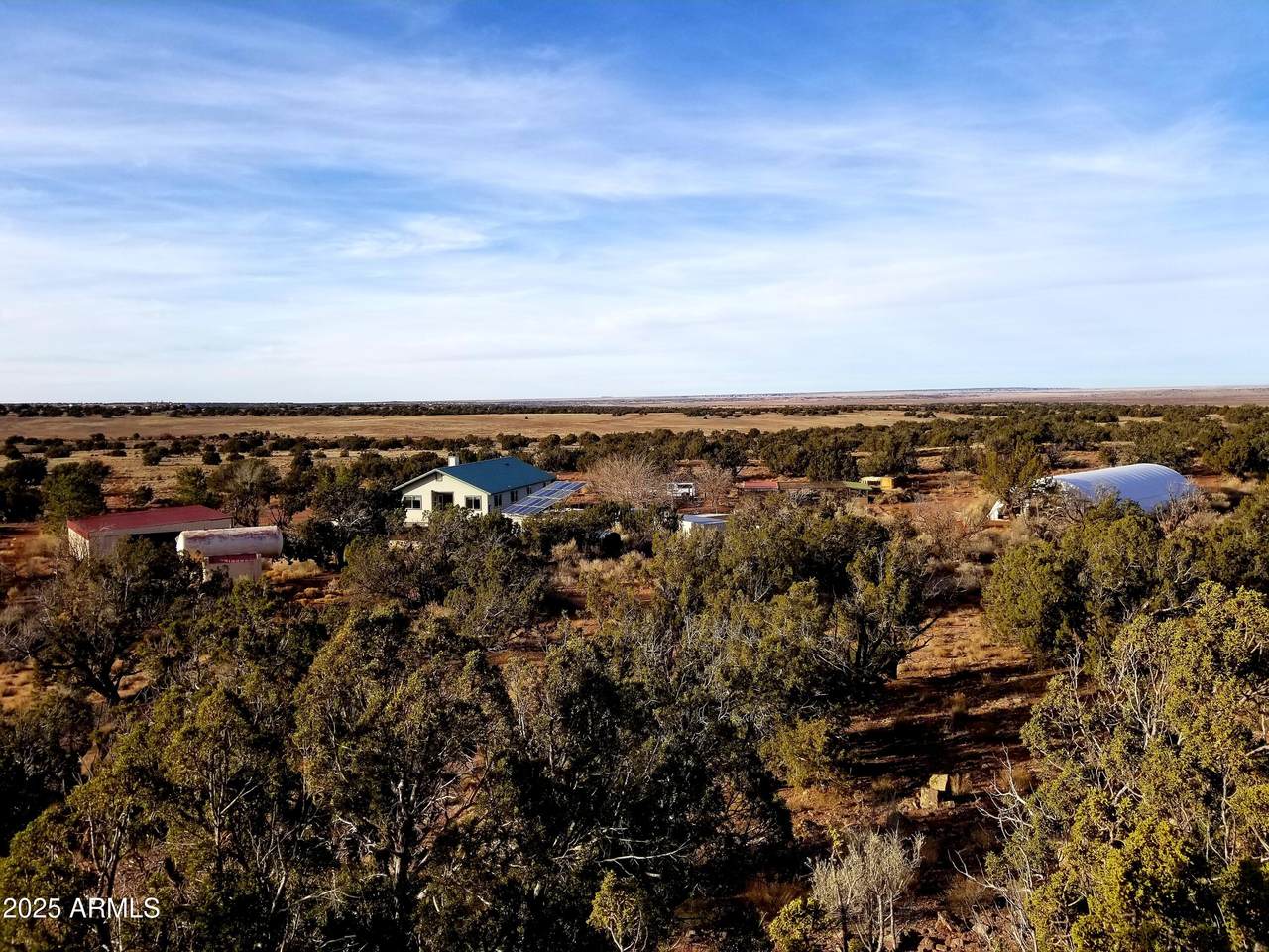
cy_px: 476
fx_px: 953
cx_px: 634
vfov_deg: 53.1
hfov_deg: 67.3
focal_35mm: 26
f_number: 1.7
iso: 50
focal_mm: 4.25
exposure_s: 1/1916
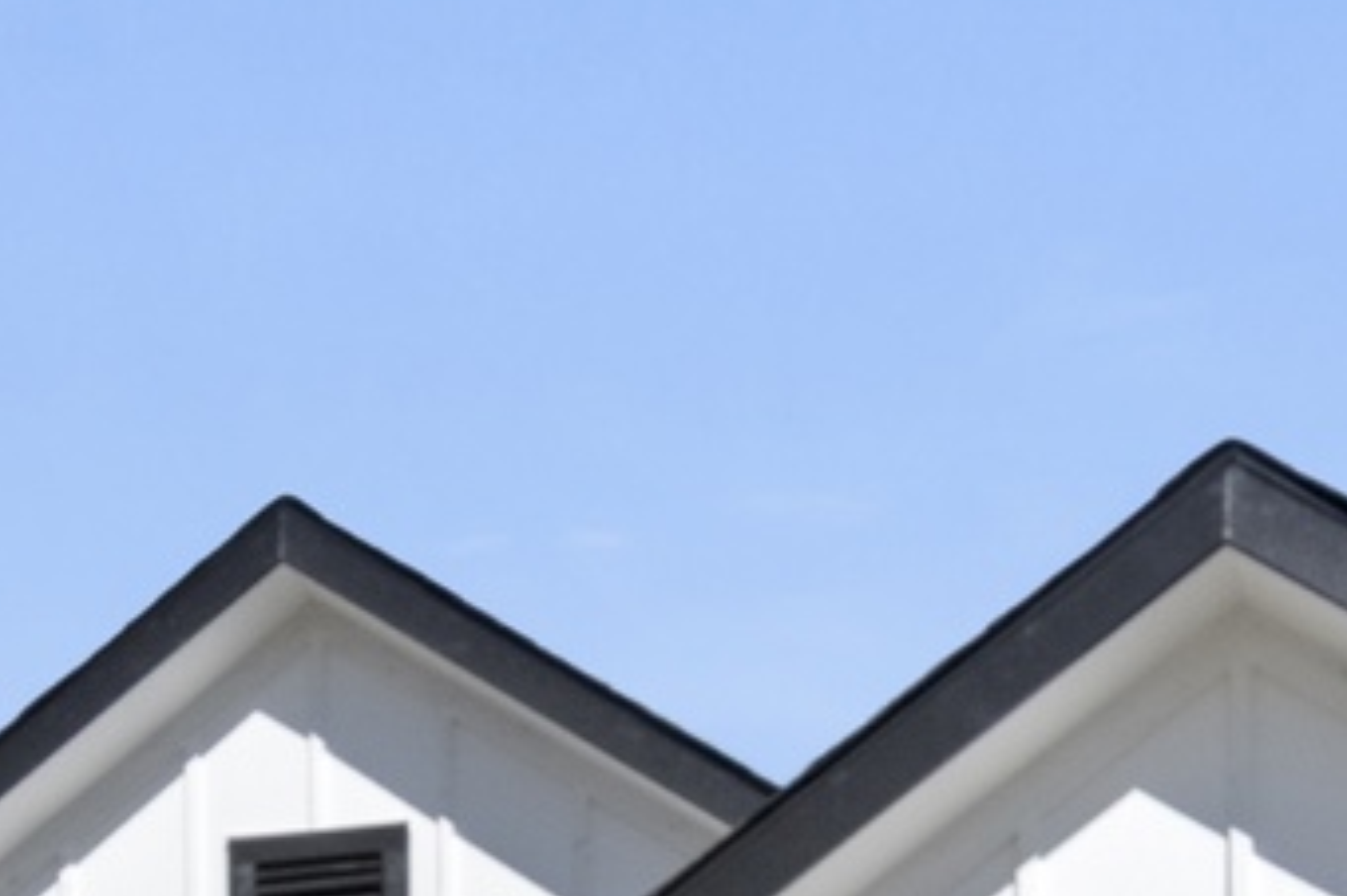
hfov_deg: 11.9
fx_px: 6429
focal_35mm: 172
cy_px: 1673
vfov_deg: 7.7
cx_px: 458
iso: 400
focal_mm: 24
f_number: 8
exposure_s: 1/800
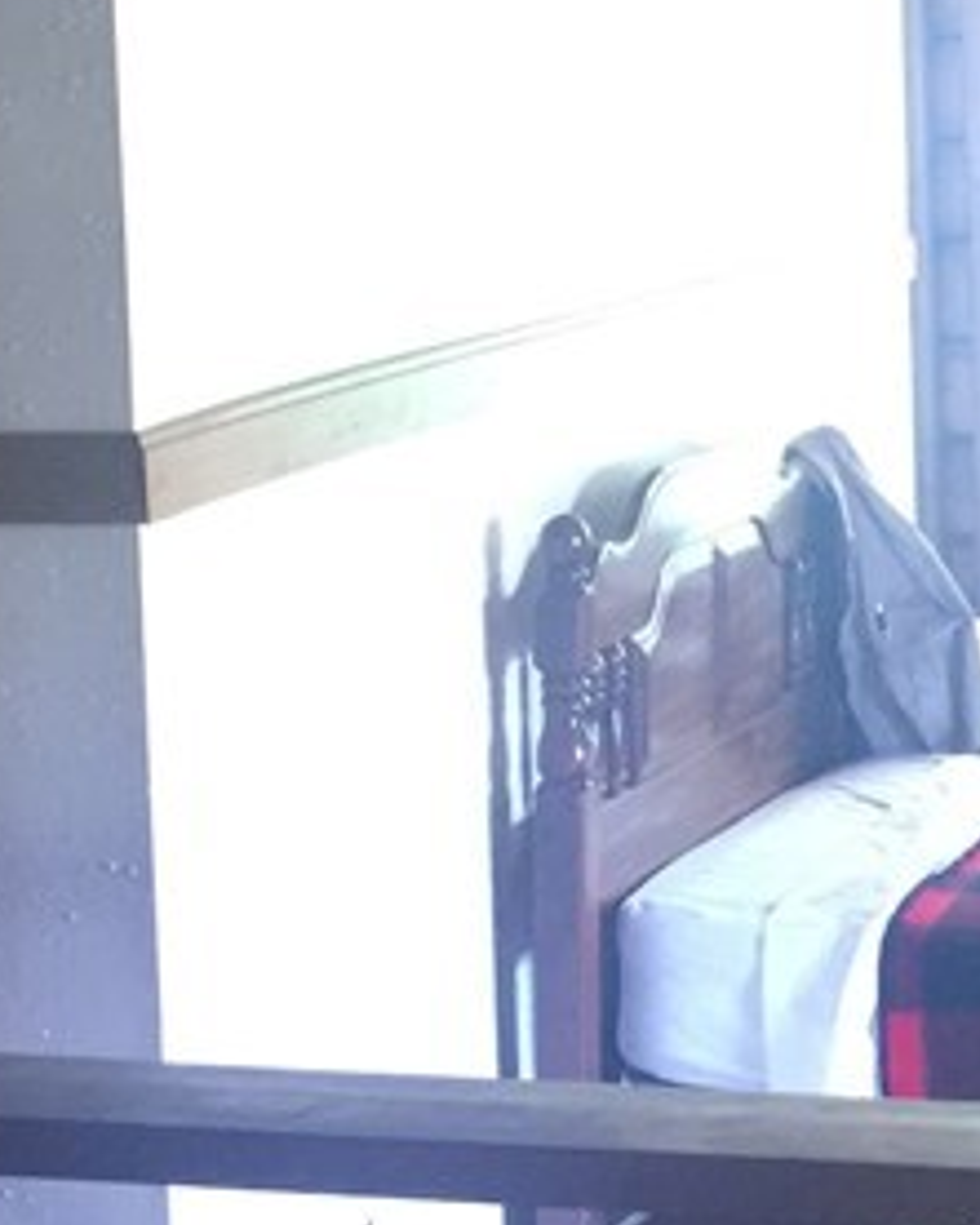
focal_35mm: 105
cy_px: 497
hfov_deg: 14.4
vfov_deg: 18.3
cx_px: 998
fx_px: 3805
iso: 125
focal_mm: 4.15
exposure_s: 1/8
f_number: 2.2
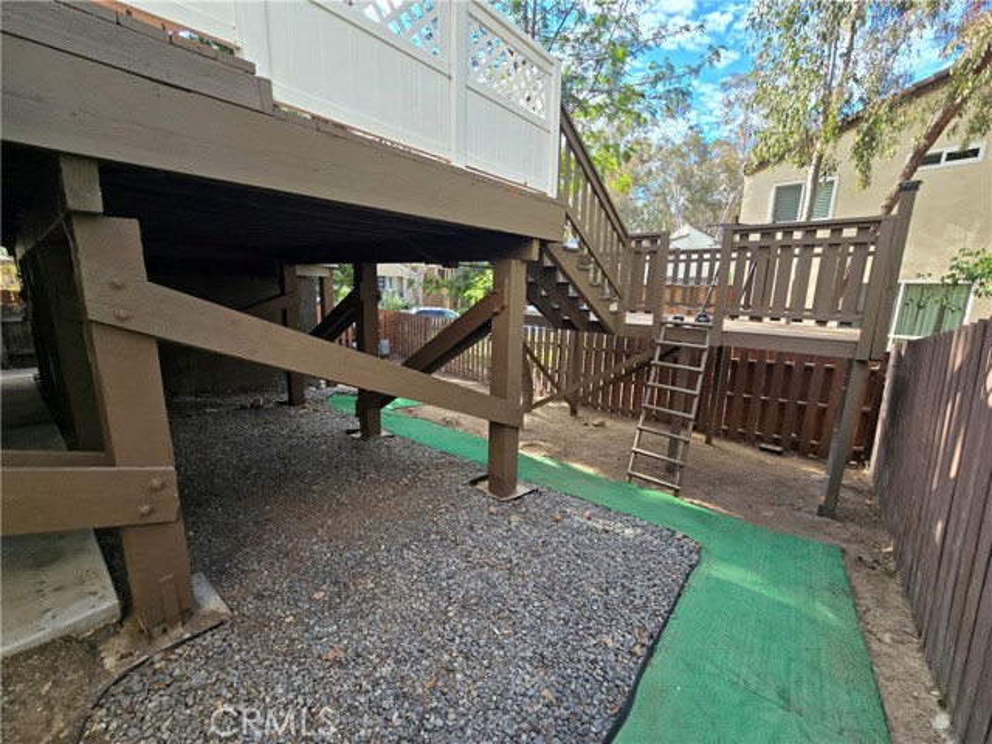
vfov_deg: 89.9
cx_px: 496
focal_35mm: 13
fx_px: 373
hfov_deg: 106.2
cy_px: 372
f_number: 2.2
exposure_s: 1/719
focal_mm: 2.2
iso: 100
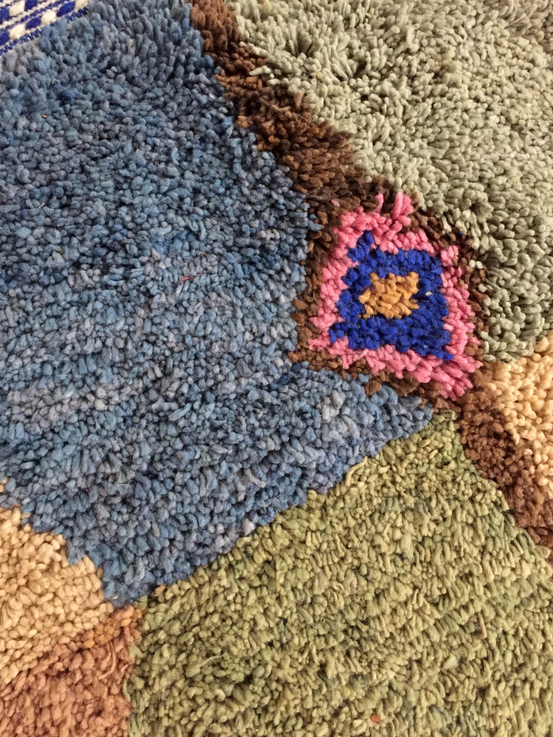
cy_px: 365
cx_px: 276
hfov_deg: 46.8
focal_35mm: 30
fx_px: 639
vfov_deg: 60.0
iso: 400
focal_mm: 4.15
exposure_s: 1/17
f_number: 2.2
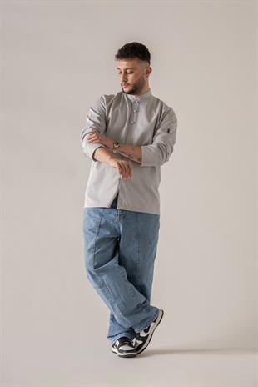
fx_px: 1202
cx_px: 129
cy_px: 194
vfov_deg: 18.2
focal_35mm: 112
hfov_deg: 12.3
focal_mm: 112
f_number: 11
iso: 200
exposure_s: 1/160
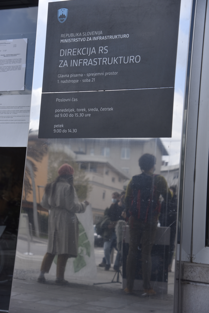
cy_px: 156
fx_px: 539
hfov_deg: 21.9
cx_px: 104
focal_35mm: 62
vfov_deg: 32.4
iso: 400
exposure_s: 1/2000
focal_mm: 62
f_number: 5
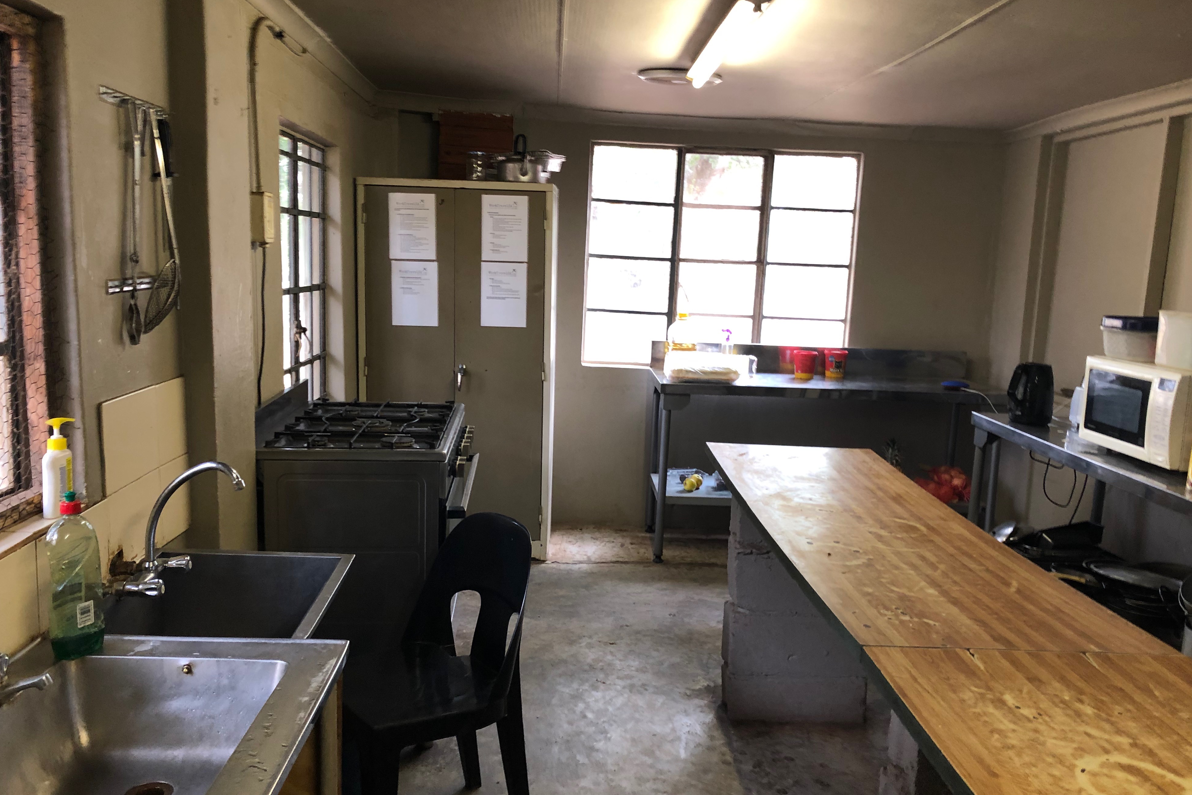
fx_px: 993
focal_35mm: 30
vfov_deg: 43.6
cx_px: 610
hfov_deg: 61.9
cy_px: 395
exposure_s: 1/17
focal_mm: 3.99
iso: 50
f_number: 1.8
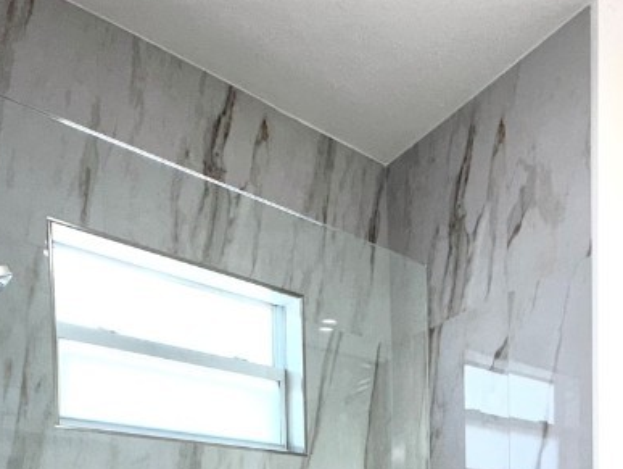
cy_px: 608
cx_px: 340
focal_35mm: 37
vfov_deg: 30.6
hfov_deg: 50.0
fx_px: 667
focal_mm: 2.22
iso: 80
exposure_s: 1/120
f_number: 2.2
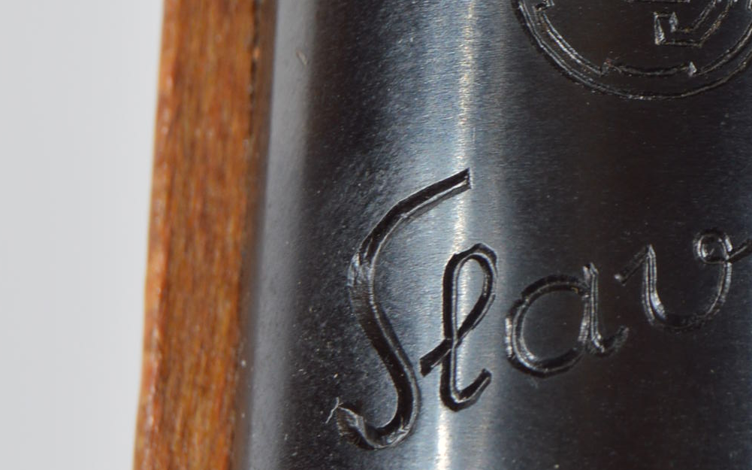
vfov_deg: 5.2
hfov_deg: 8.3
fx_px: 5174
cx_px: 663
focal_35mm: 253
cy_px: 252
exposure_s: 1/125
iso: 200
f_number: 9
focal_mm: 55
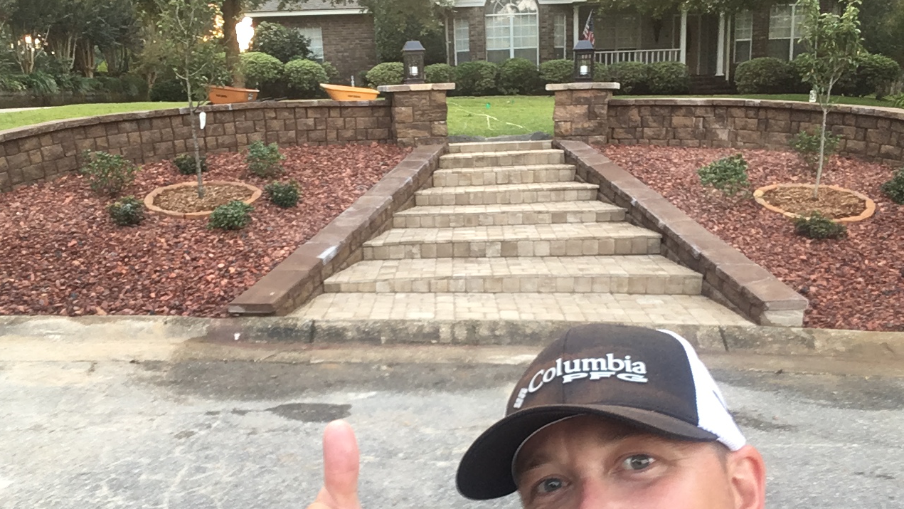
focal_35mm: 34
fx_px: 815
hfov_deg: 58.0
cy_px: 305
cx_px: 453
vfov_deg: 34.5
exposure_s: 1/30
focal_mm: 2.15
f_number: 2.4
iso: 64
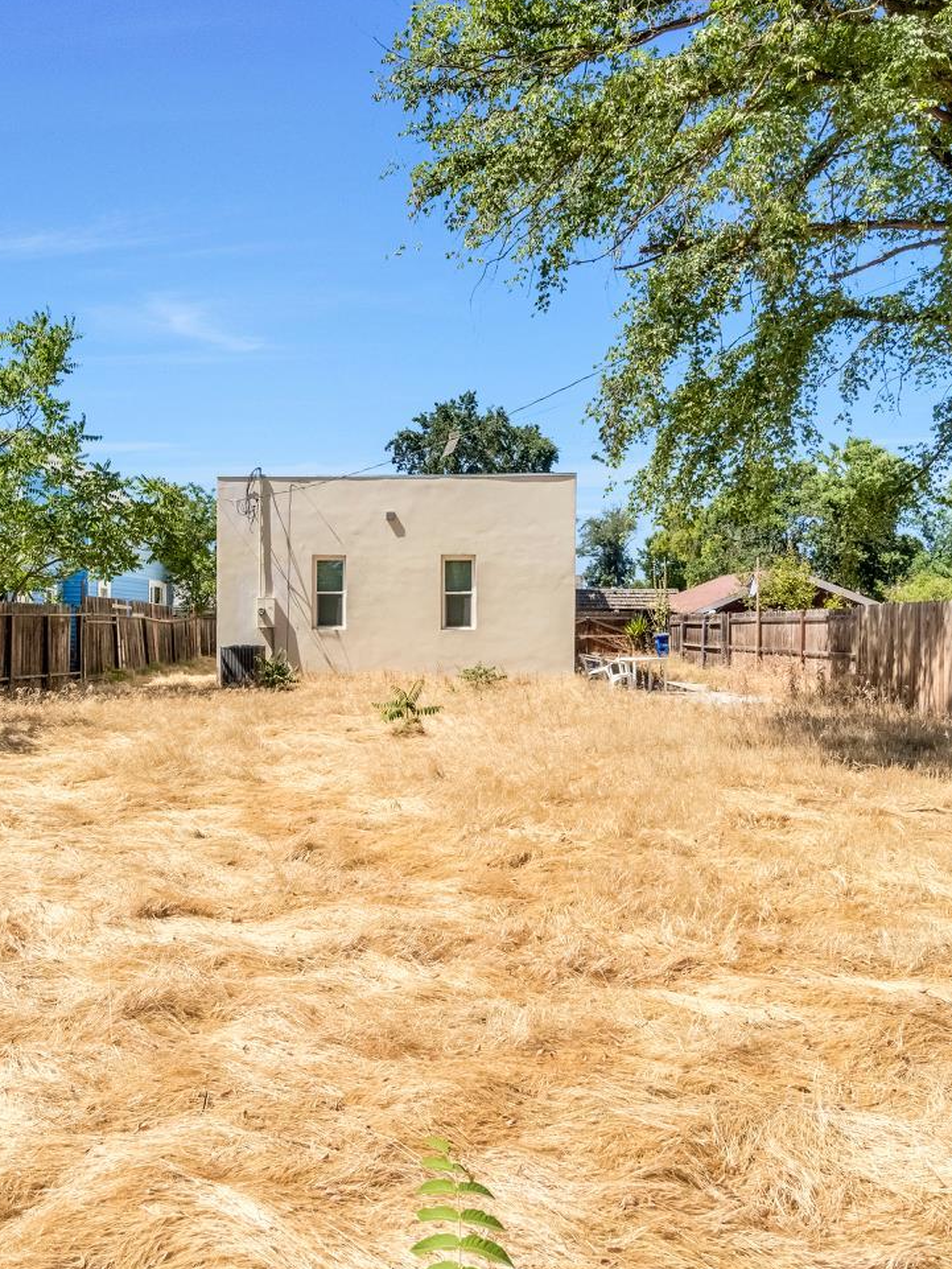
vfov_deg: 69.9
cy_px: 623
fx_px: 907
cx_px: 378
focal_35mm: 25
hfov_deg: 54.9
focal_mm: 11
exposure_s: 1/800
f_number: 8
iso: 400
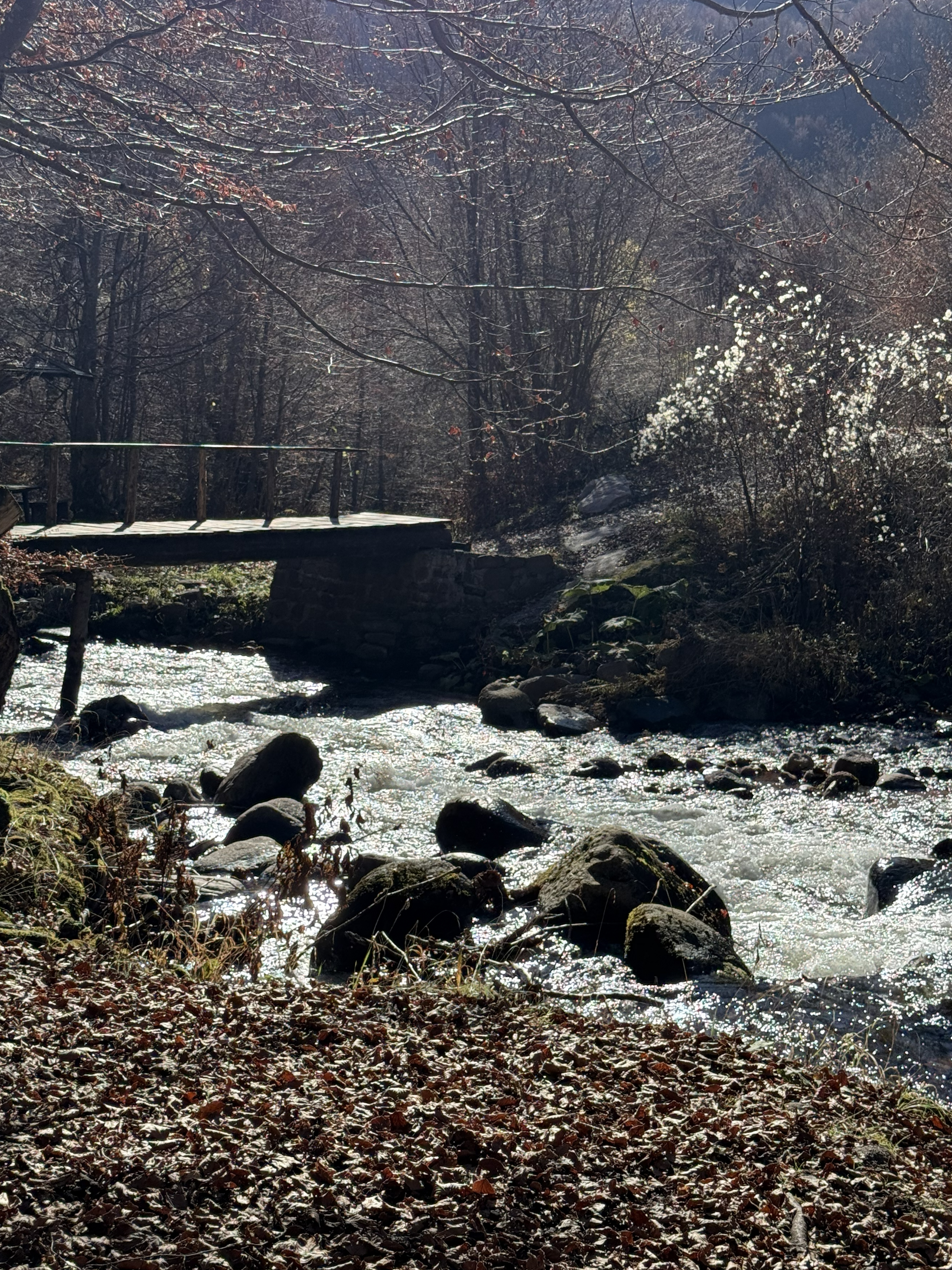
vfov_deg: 34.9
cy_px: 643
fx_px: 2017
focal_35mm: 55
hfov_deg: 26.6
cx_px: 484
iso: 80
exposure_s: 1/3704
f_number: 1.78
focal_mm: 6.76
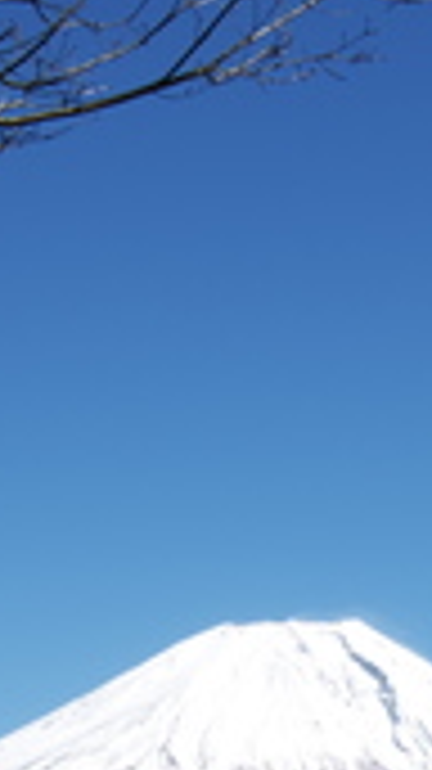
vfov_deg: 15.0
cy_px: 741
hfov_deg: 8.5
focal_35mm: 141
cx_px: 436
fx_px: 2876
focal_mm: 24
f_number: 14
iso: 100
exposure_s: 1/80
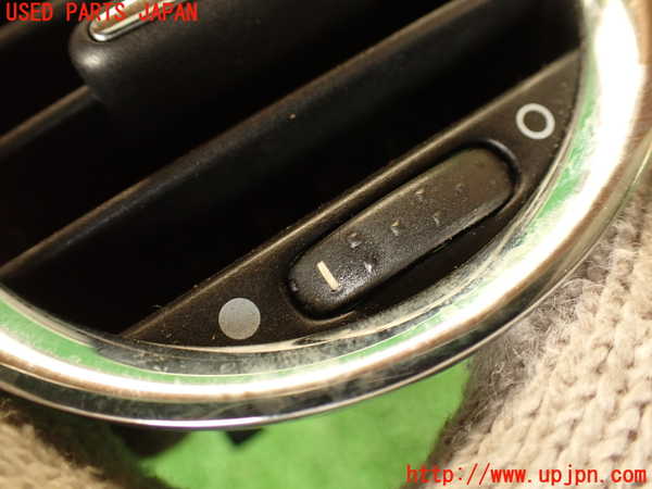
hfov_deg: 56.8
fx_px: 603
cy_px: 244
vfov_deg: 44.2
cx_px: 326
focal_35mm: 32
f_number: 2.4
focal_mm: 5.79
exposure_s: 1/30
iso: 200
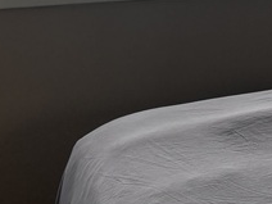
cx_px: 196
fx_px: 911
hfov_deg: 16.9
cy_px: -65
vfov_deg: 12.4
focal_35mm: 116
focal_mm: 6.76
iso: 200
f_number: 1.78
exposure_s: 1/232
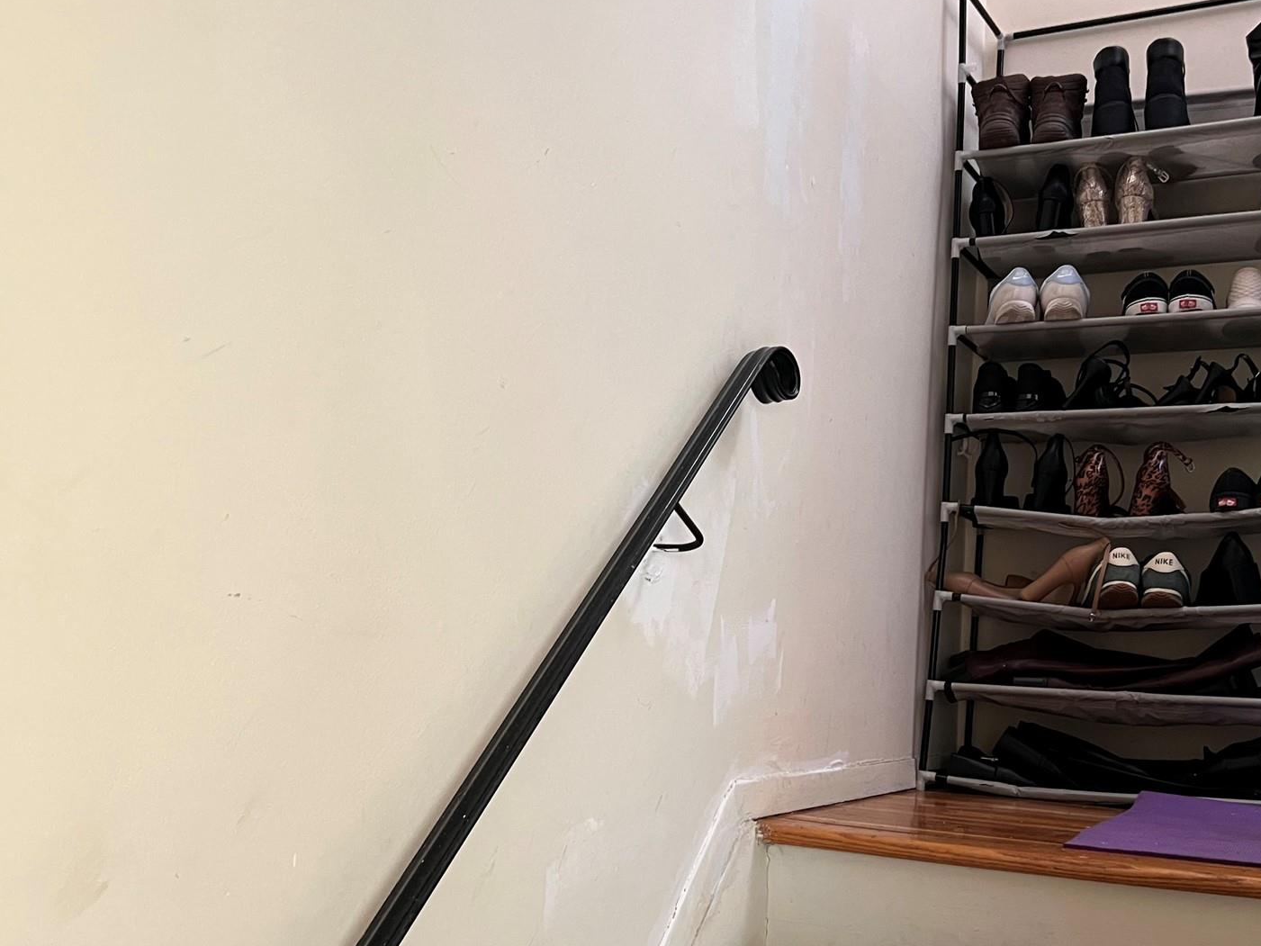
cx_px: 706
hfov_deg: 48.9
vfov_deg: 37.7
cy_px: 536
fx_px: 1384
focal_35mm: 38
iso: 800
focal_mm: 5.7
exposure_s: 1/30
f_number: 1.5
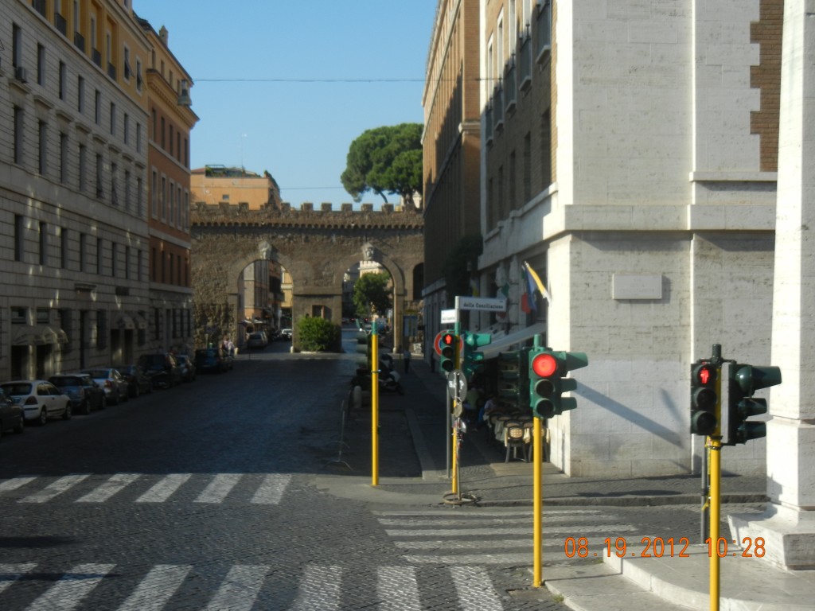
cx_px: 408
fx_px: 1224
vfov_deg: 28.0
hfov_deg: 36.8
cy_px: 306
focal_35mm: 52
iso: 160
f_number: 7.8
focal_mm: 9.3
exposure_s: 1/265
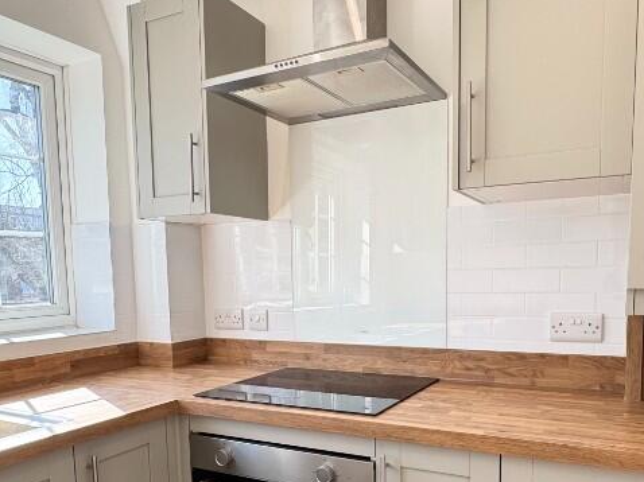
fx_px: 558
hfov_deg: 59.9
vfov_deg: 45.8
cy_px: 335
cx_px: 344
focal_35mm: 30
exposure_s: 1/159
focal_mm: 2.22
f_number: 2.2
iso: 40
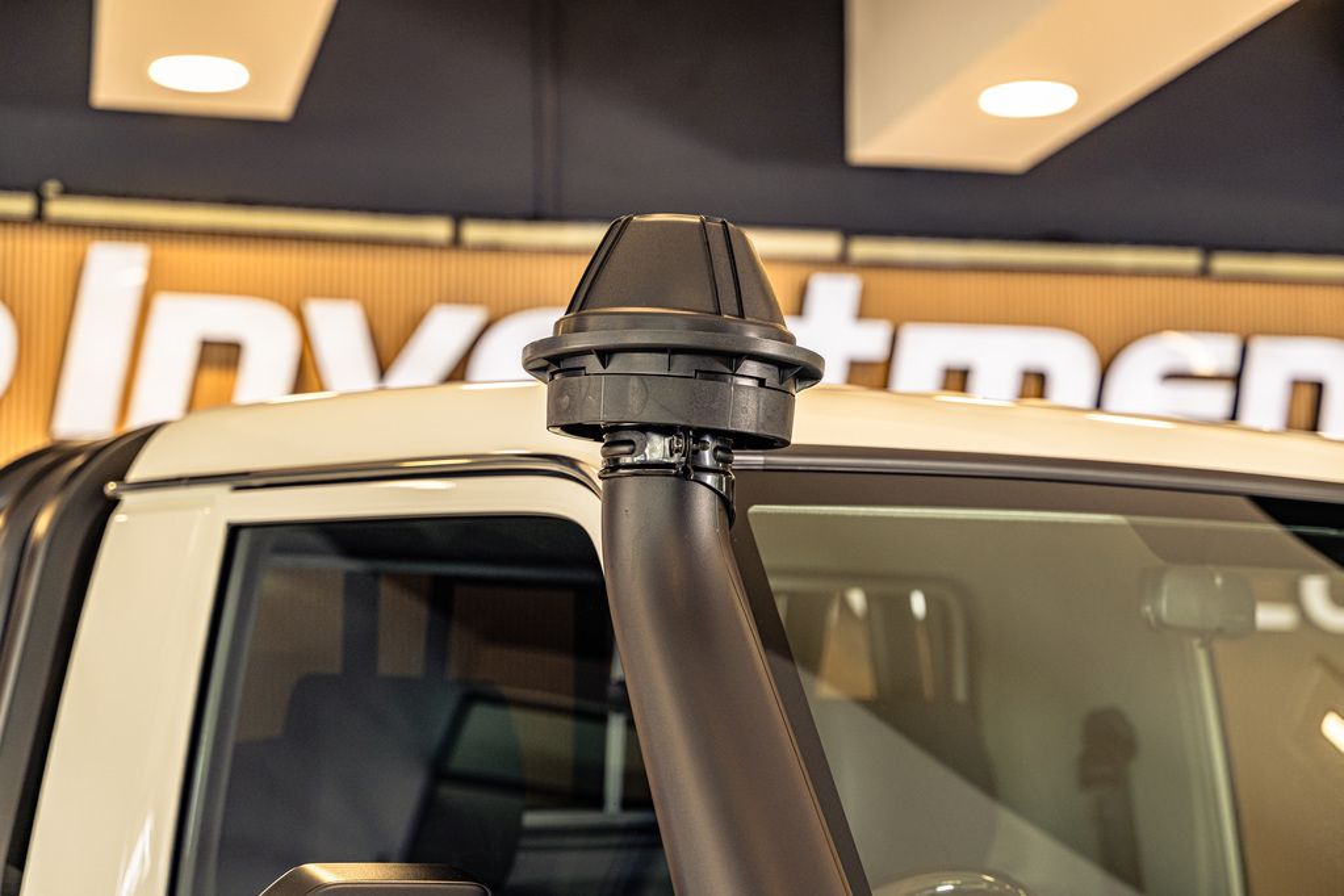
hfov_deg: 30.5
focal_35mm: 66
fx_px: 2464
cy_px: 448
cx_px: 672
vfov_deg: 20.6
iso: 500
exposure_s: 1/125
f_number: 4
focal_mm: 66
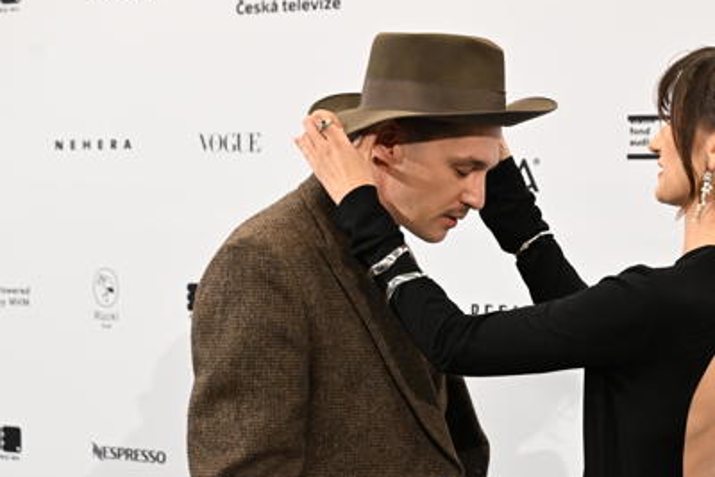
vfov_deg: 16.7
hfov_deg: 24.9
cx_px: 502
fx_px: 1609
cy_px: 400
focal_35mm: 81
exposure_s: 1/160
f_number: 5
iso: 3200
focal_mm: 47
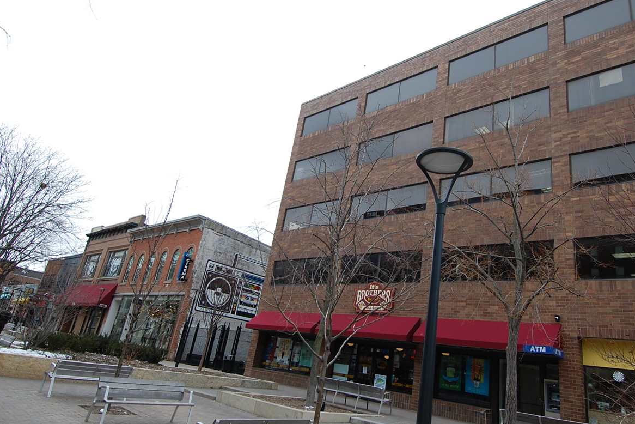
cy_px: 204
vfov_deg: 55.1
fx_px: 406
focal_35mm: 23
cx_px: 336
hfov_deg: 76.0
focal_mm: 14
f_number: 6.3
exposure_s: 1/160
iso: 200
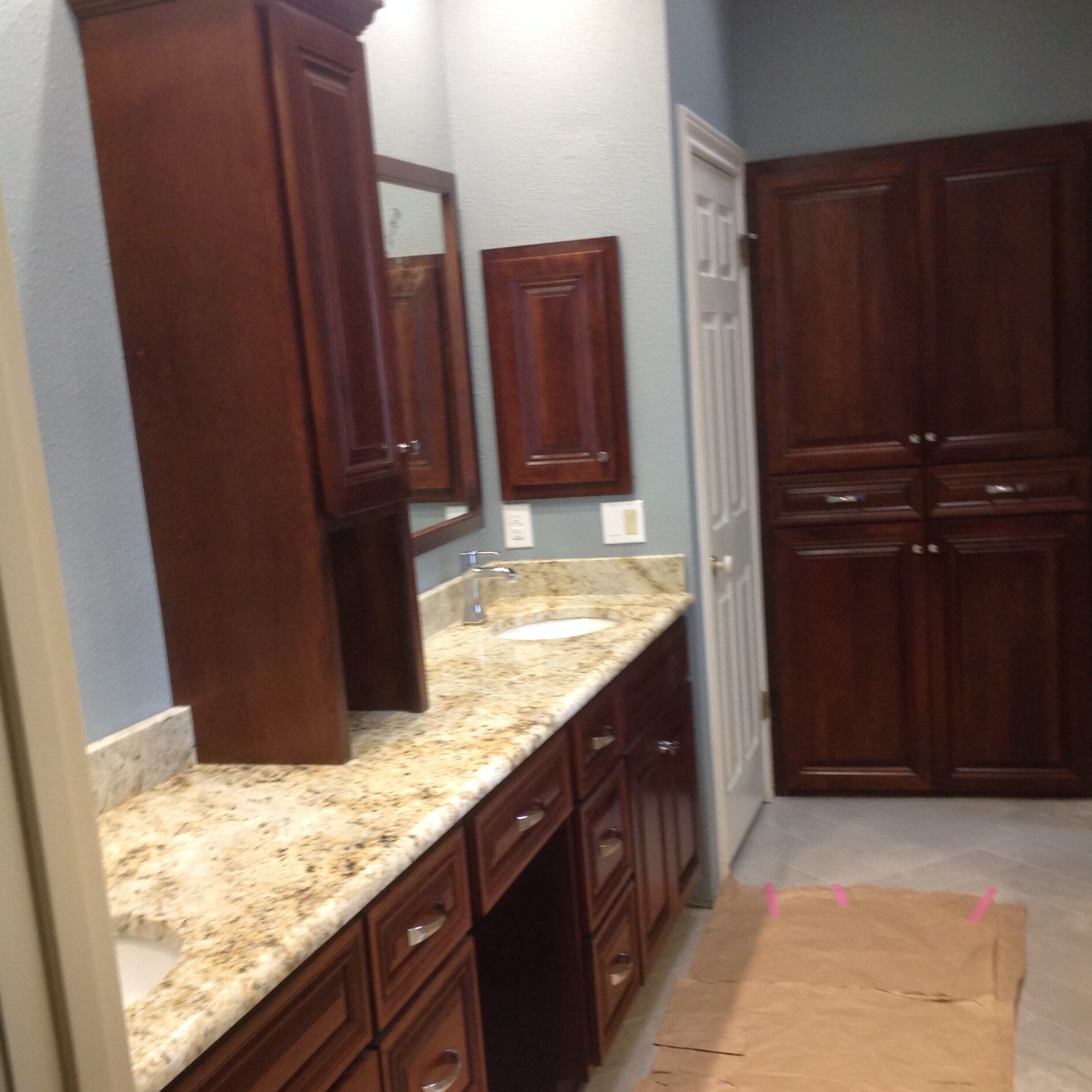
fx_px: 1499
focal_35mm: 42
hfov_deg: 40.0
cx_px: 553
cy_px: 637
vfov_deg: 39.9
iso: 125
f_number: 2.4
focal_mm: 4.28
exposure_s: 1/15
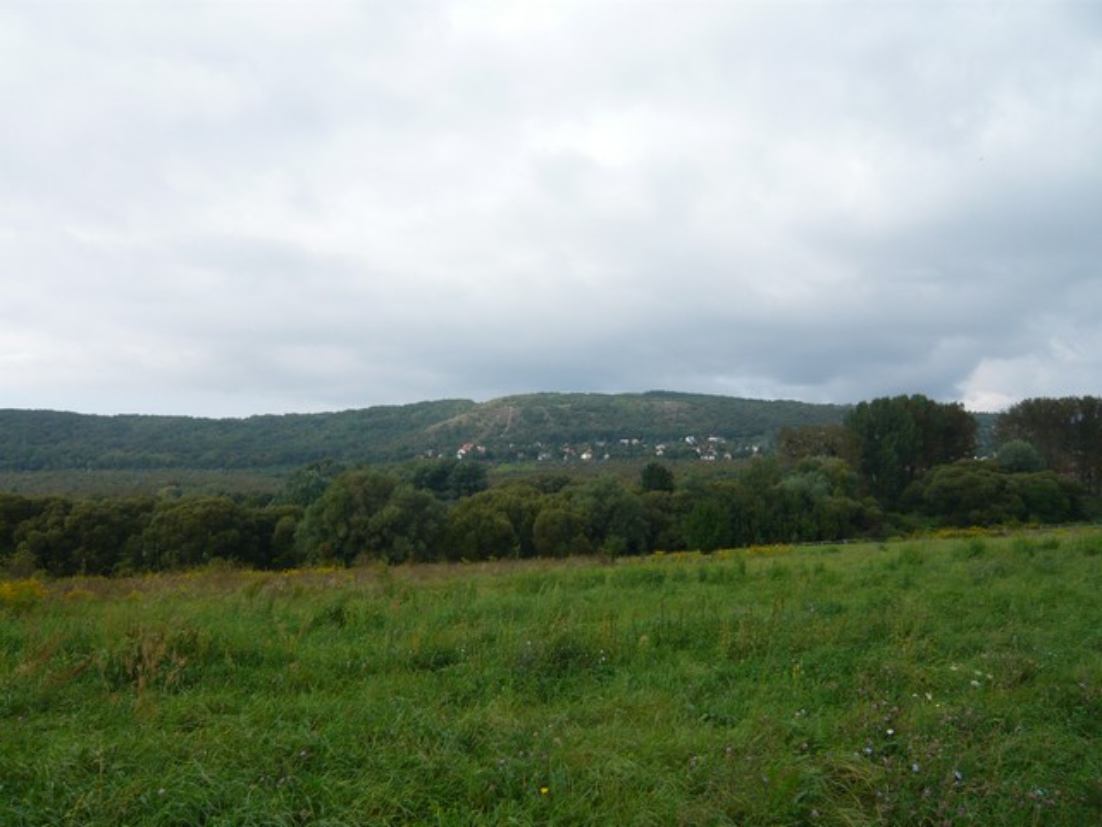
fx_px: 891
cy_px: 414
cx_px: 551
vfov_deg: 49.7
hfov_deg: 63.4
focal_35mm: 28
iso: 100
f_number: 8
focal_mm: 4.6
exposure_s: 1/160
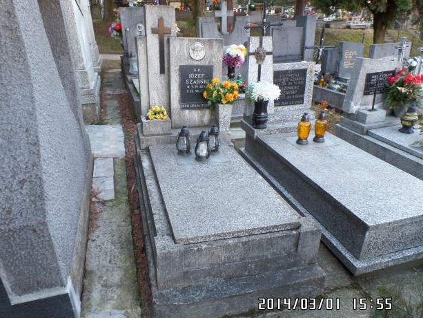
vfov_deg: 56.8
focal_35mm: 24
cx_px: 203
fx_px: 293
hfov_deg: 71.6
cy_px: 162
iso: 100
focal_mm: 4.1
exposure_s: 1/30
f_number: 3.5
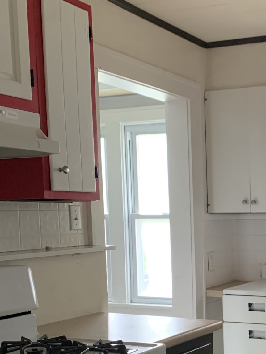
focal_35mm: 58
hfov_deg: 23.6
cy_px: 287
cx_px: 295
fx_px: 594
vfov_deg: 32.3
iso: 320
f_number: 1.8
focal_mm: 4.25
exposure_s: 1/60
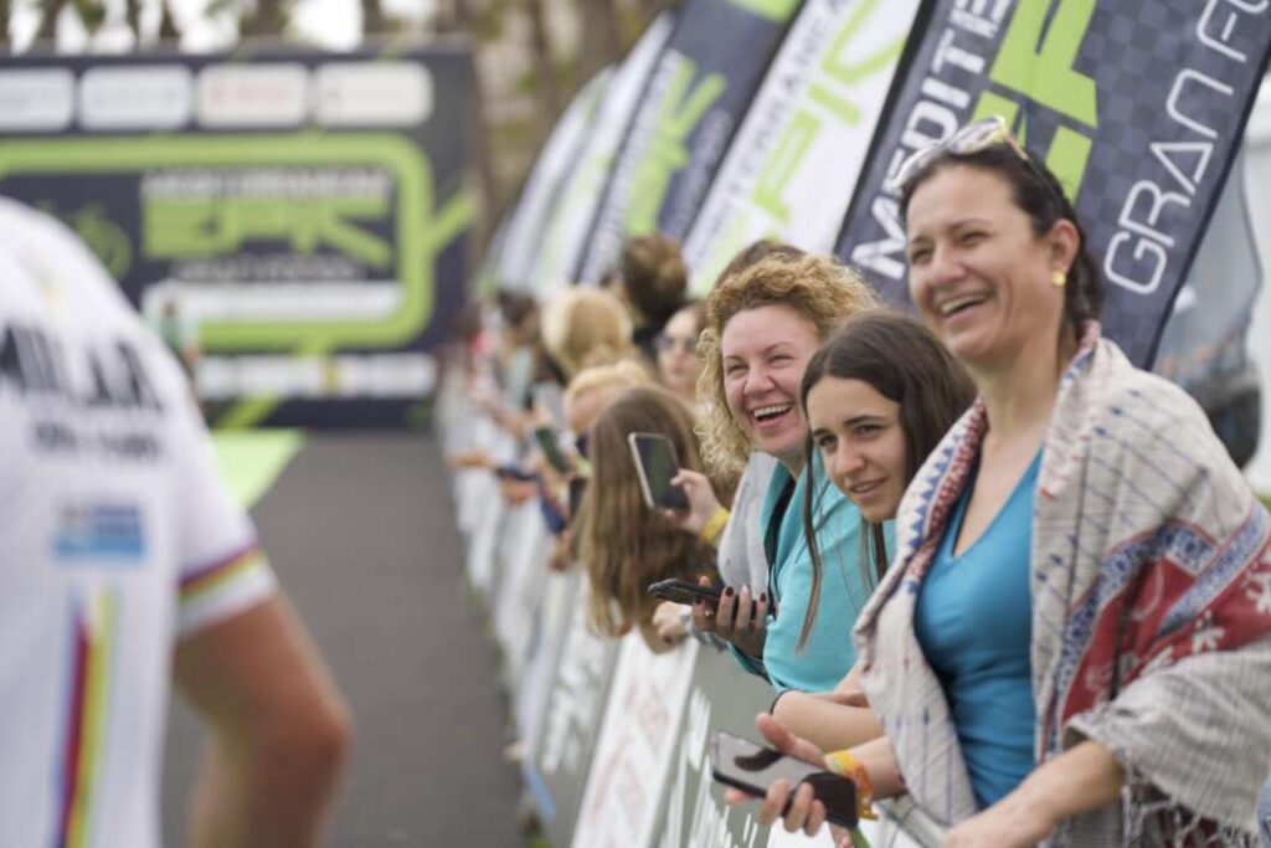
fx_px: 3743
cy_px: 424
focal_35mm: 106
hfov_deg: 19.3
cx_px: 636
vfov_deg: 12.9
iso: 125
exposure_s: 1/800
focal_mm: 106
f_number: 3.2
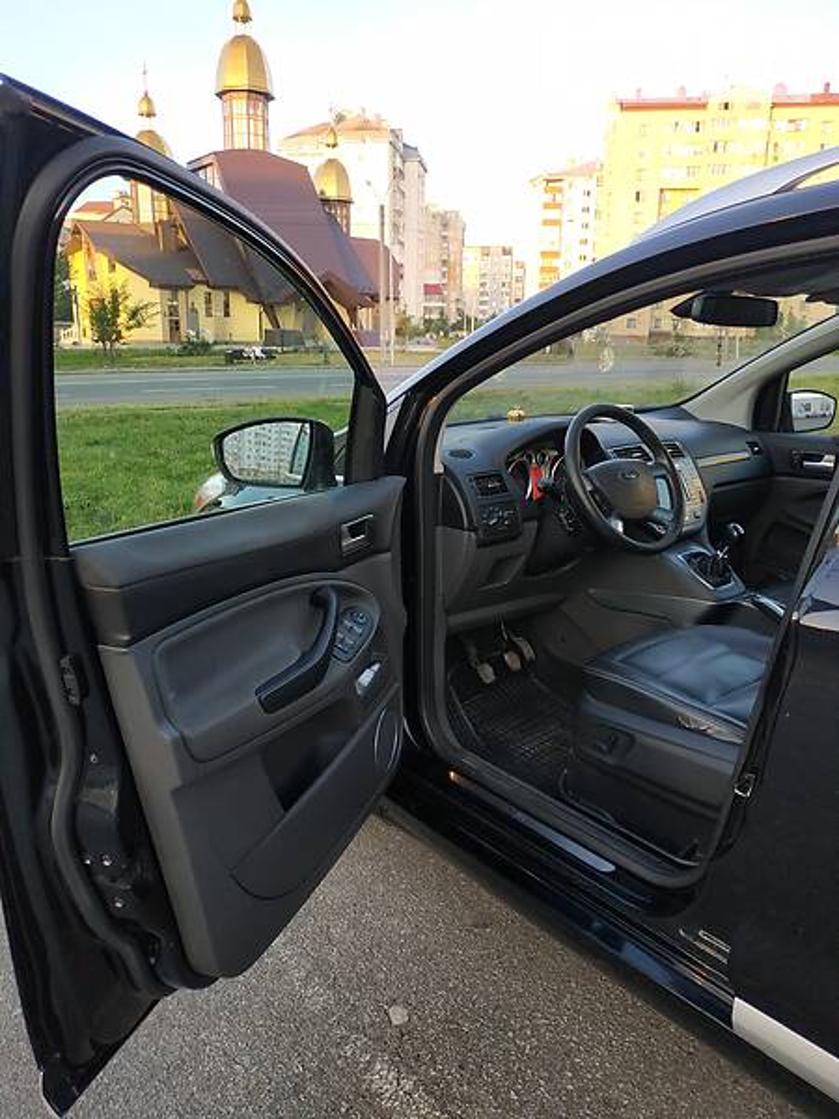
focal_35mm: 24
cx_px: 420
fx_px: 776
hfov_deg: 56.8
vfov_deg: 71.6
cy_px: 560
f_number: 1.9
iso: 250
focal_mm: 3.9
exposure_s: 1/181
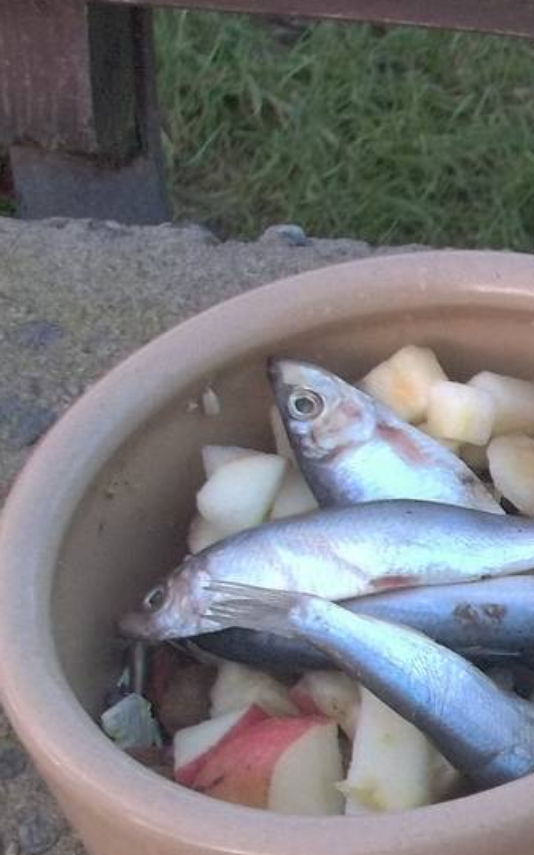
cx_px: 1165
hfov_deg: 11.1
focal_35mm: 104
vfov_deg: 19.4
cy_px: 866
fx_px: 2423
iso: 128
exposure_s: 1/30
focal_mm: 5.9
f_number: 3.3
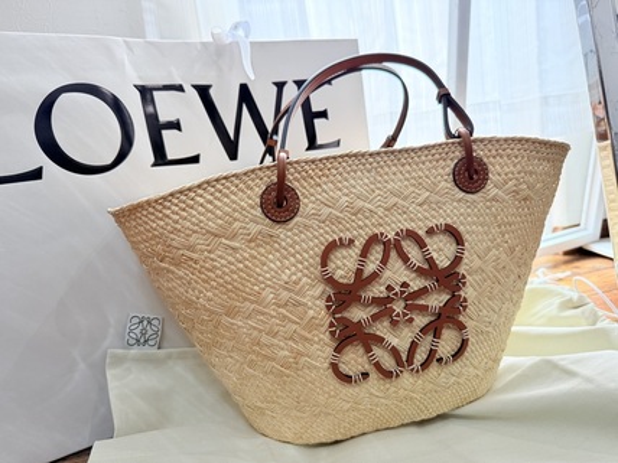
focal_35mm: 24
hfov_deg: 71.6
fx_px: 428
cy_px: 232
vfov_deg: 56.8
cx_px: 309
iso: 320
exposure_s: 1/120
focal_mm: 6.76
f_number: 1.78
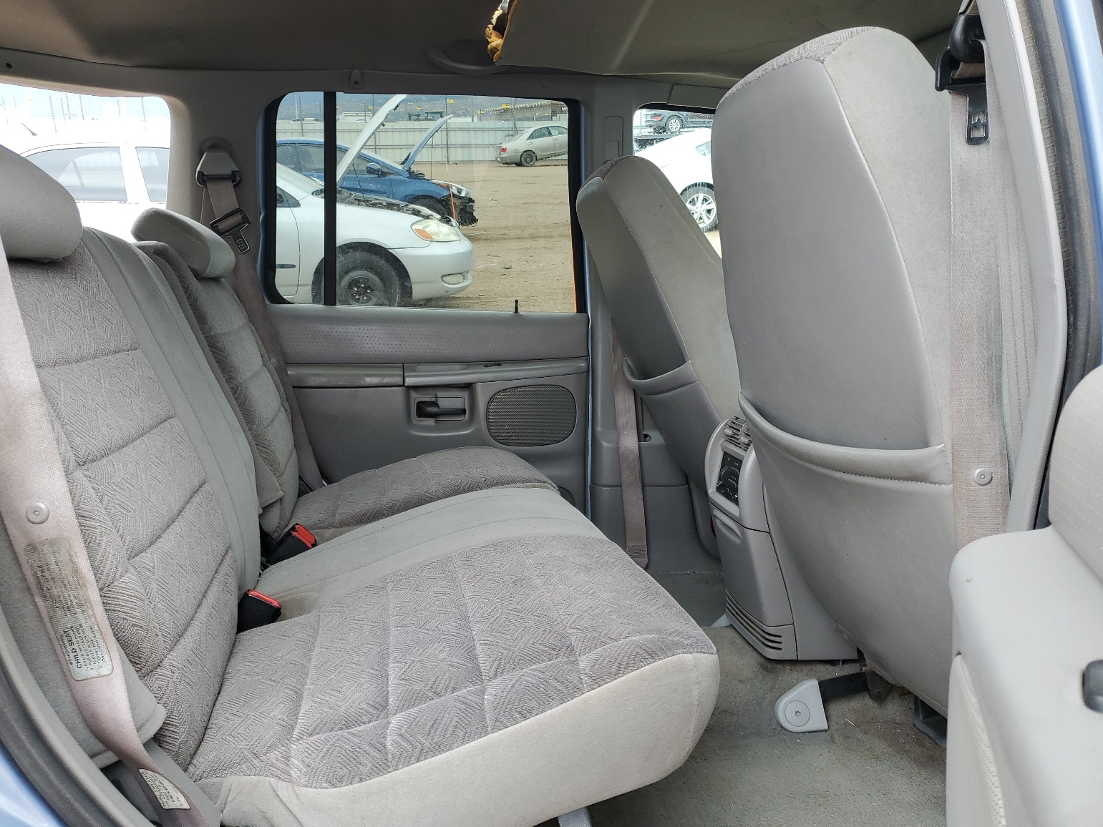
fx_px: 860
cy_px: 426
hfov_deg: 65.3
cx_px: 544
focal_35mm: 27
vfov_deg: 51.4
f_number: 1.5
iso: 50
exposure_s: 1/227
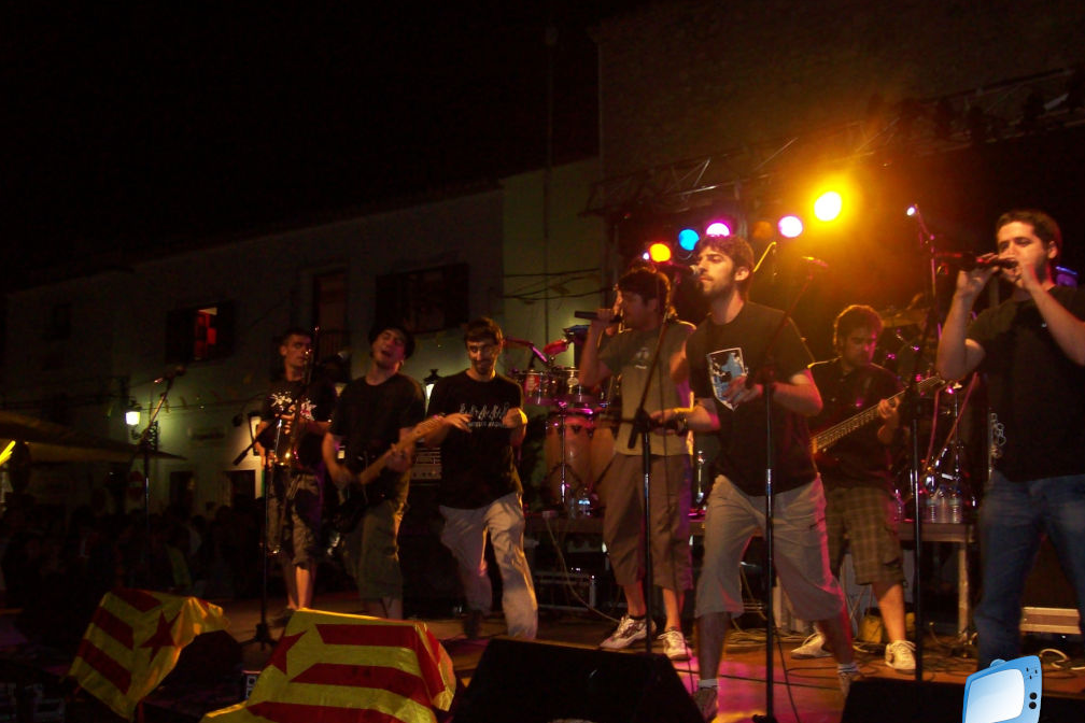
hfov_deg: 50.7
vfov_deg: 35.0
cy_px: 386
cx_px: 541
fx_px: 1145
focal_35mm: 38
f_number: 2.7
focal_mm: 6
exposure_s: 1/64
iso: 200
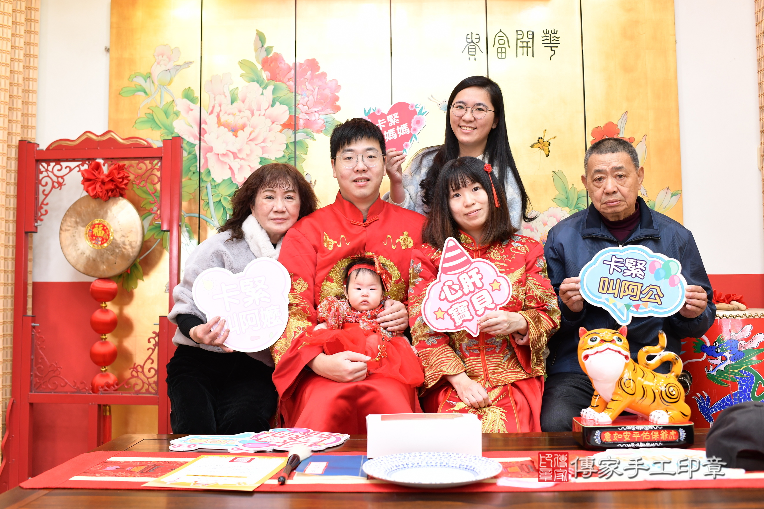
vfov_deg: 37.9
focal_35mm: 35
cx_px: 382
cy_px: 254
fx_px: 743
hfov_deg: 54.4
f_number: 4.5
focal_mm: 35
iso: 1000
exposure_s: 1/200
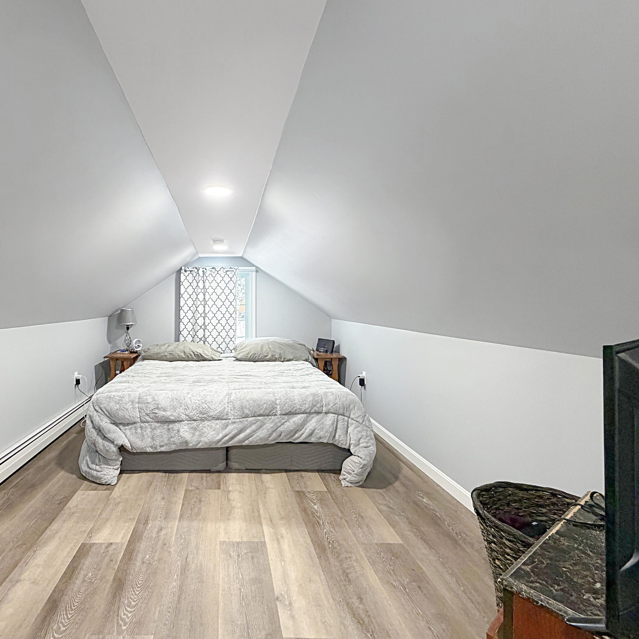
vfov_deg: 84.0
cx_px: 221
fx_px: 355
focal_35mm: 17
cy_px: 312
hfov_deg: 81.5
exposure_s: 1/60
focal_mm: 2.22
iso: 400
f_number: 2.2
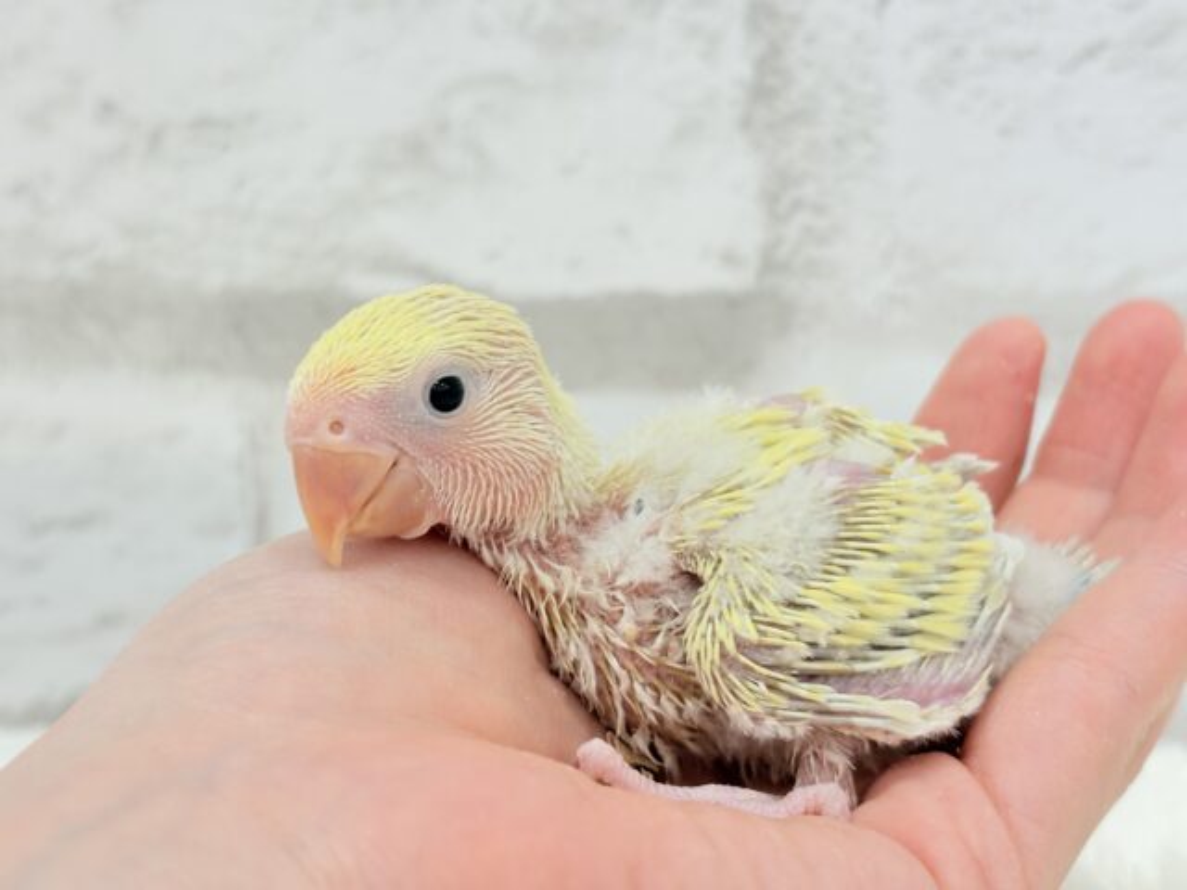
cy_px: 445
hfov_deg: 36.8
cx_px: 594
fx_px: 1783
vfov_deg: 28.0
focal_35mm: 52
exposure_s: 1/50
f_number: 1.6
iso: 40
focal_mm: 5.96
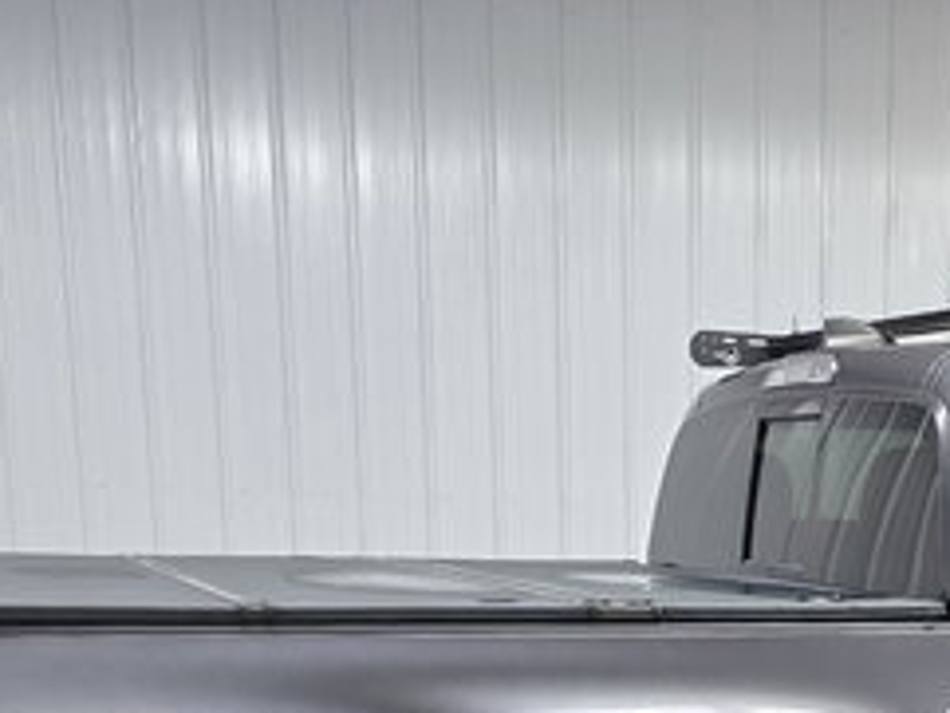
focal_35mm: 61
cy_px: 898
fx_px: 1675
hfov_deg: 30.2
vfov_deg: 21.9
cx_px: 871
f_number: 1.7
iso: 400
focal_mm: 6.3
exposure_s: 1/120
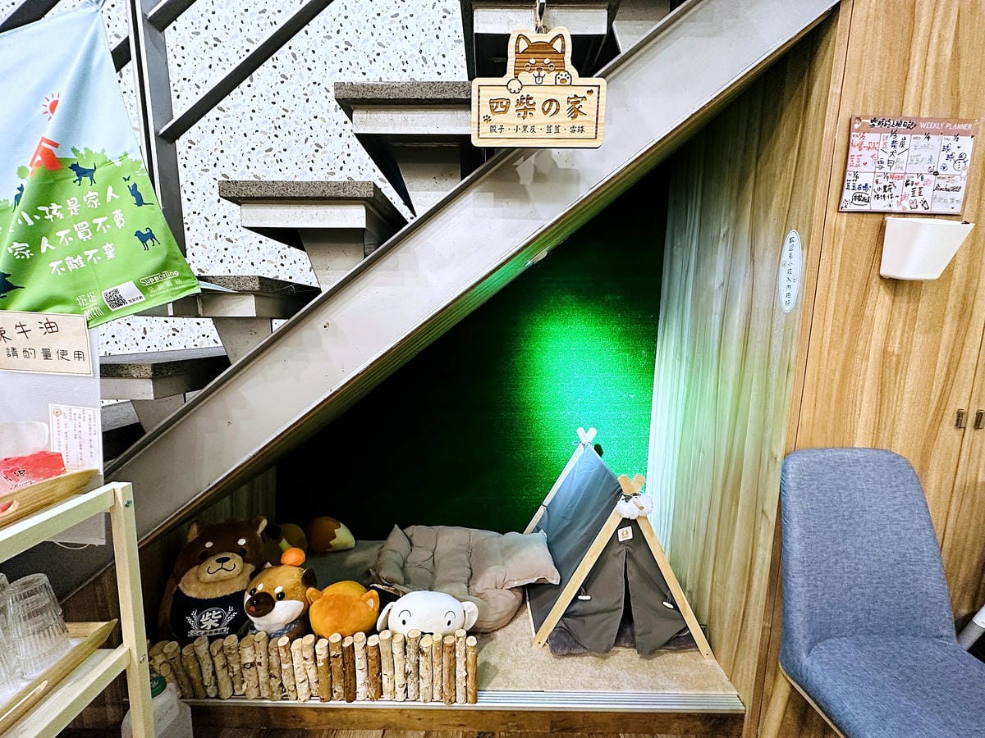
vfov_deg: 85.7
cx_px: 492
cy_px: 369
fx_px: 398
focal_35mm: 14
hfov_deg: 102.1
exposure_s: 1/60
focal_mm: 2.22
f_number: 2.2
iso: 400
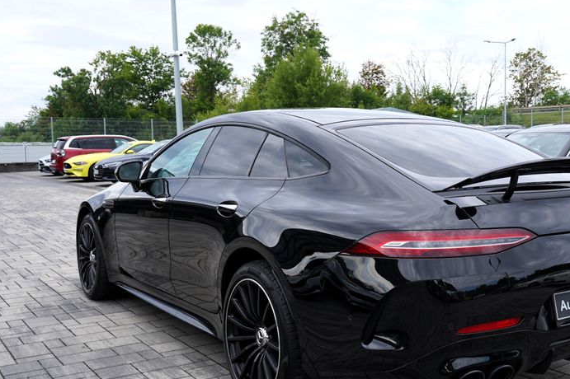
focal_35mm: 43
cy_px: 199
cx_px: 393
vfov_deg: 31.2
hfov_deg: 44.6
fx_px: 680
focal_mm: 29
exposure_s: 1/160
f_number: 6.3
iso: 100
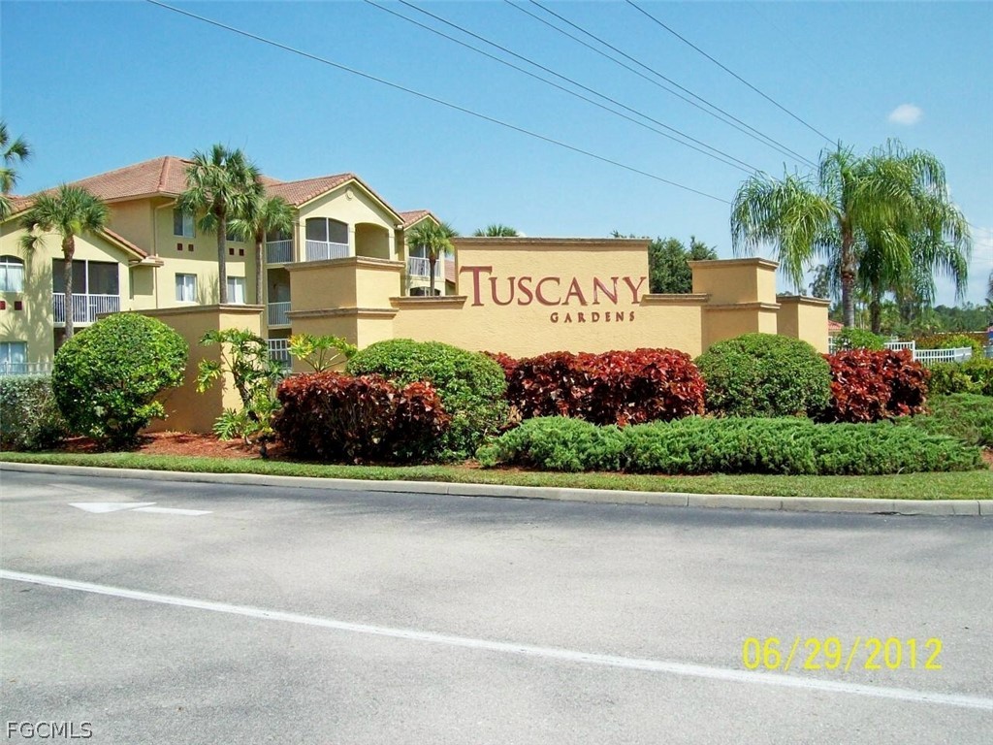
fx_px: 1033
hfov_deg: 51.4
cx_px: 496
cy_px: 372
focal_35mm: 36
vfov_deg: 39.7
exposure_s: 1/561
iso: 80
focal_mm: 6
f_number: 4.8
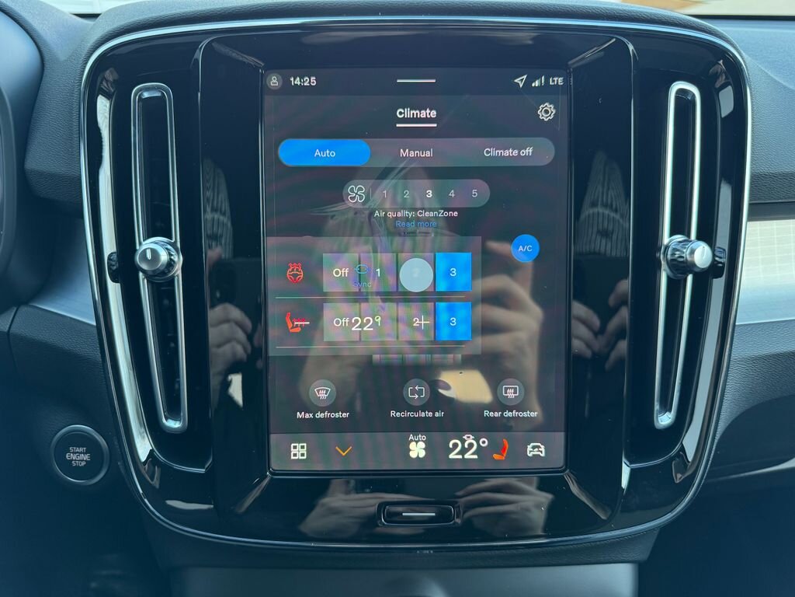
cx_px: 398
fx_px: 551
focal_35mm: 24
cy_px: 298
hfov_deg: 71.6
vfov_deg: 56.8
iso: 160
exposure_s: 1/102
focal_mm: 6.76
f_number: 1.78
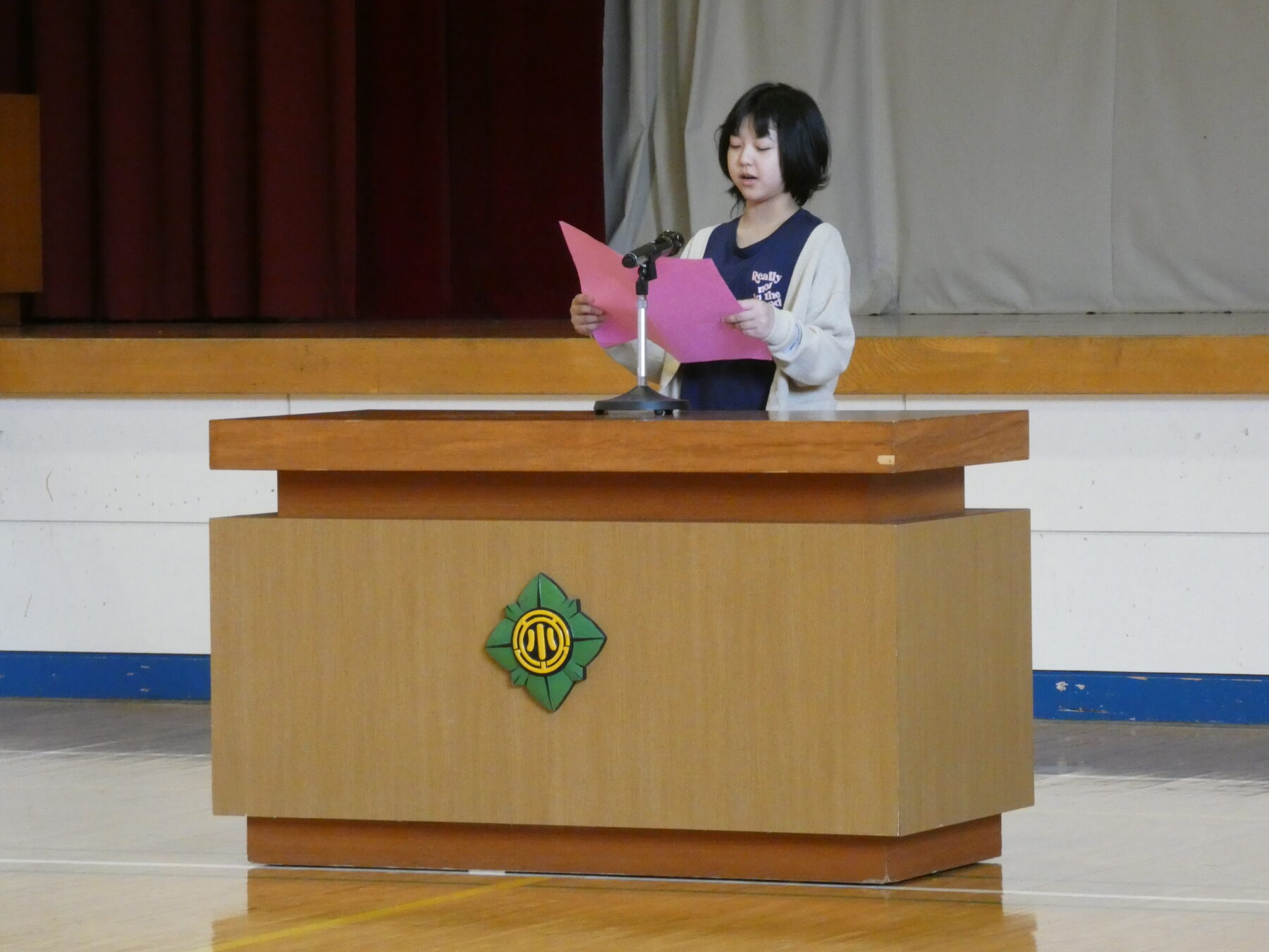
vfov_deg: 8.4
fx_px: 6489
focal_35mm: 177
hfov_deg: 11.2
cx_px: 634
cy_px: 476
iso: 1250
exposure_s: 1/80
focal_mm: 31.7
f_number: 5.5
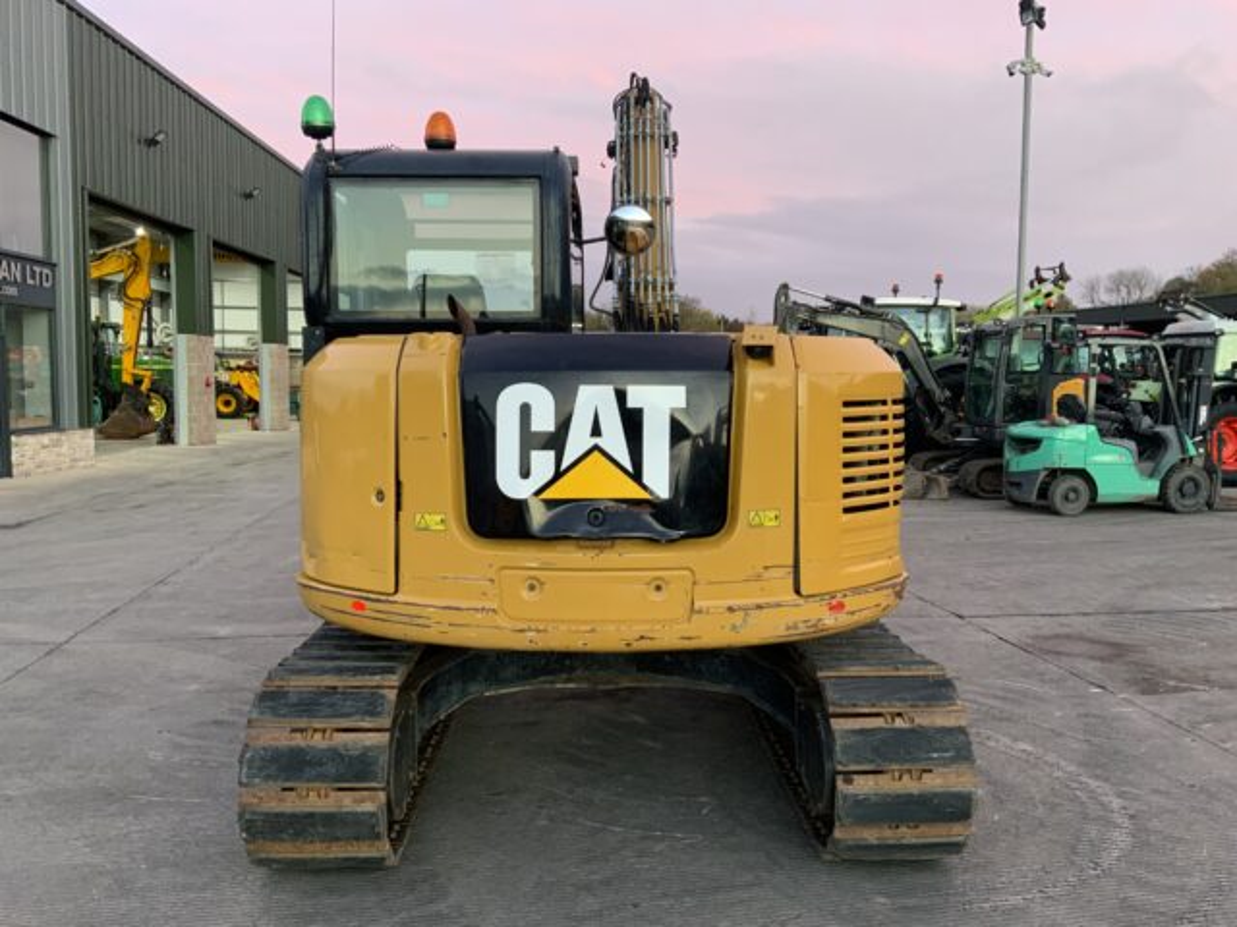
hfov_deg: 61.7
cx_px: 618
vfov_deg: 48.2
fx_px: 1036
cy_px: 464
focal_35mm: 29
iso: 80
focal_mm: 3
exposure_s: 1/60
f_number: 1.8
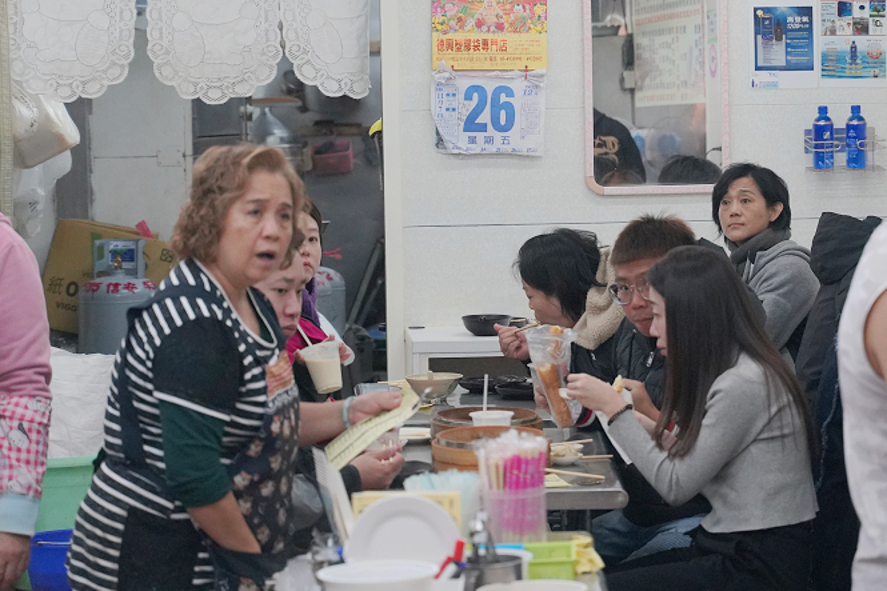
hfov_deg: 15.7
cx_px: 563
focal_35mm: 130
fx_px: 3202
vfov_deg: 10.5
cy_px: 123
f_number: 4
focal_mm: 72
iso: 3200
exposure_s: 1/160
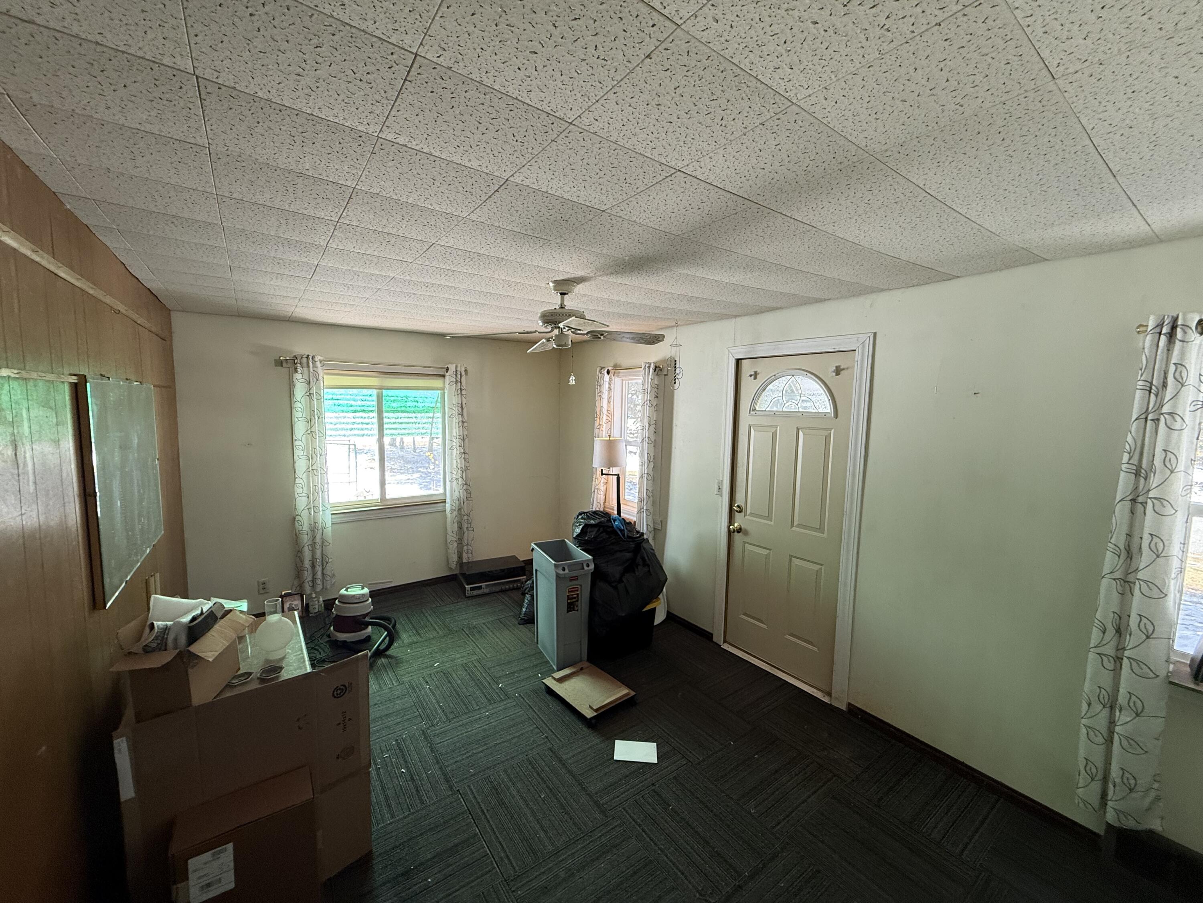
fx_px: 487
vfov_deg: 85.7
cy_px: 452
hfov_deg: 102.1
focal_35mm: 14
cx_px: 602
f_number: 2.2
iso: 160
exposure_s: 1/99
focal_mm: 2.22
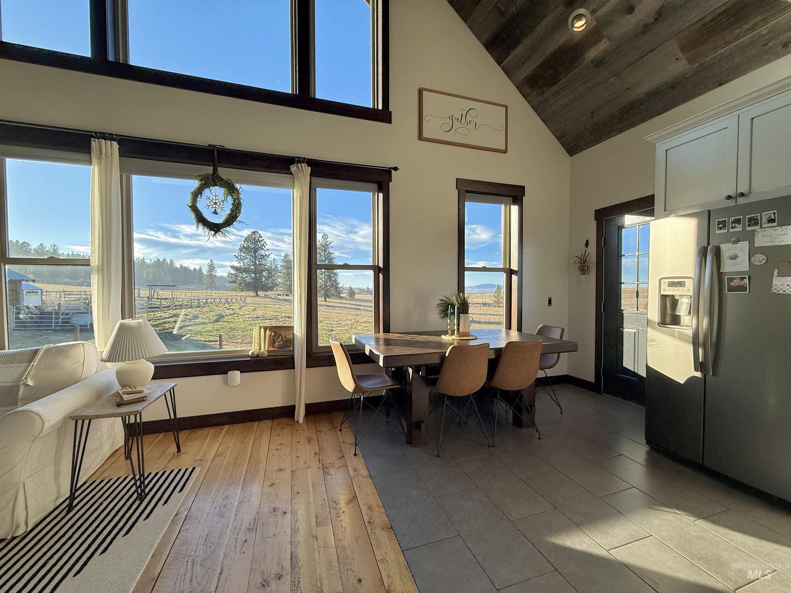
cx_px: 396
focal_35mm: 14
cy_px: 296
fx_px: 320
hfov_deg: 102.1
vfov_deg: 85.7
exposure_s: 1/502
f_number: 2.2
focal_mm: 2.22
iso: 64
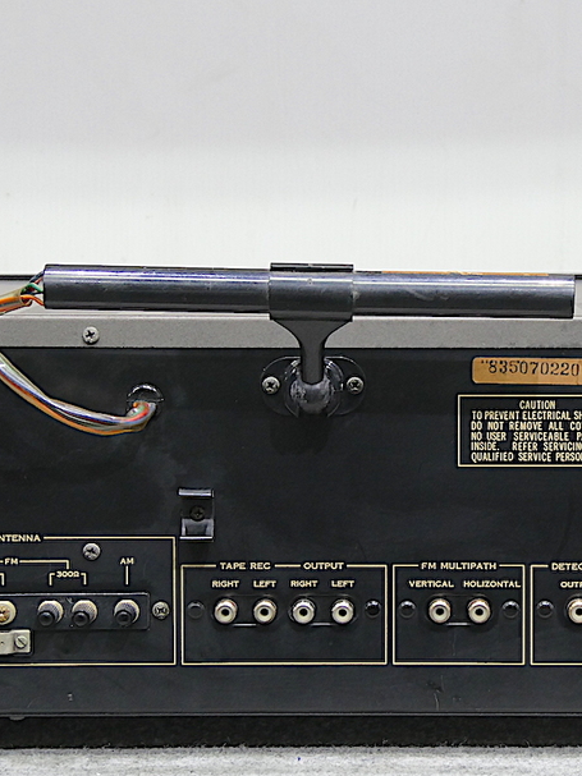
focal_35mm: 117
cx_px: 354
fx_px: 2624
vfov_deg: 16.8
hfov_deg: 12.7
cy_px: 440
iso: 200
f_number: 4.6
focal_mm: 13.2
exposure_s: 1/6
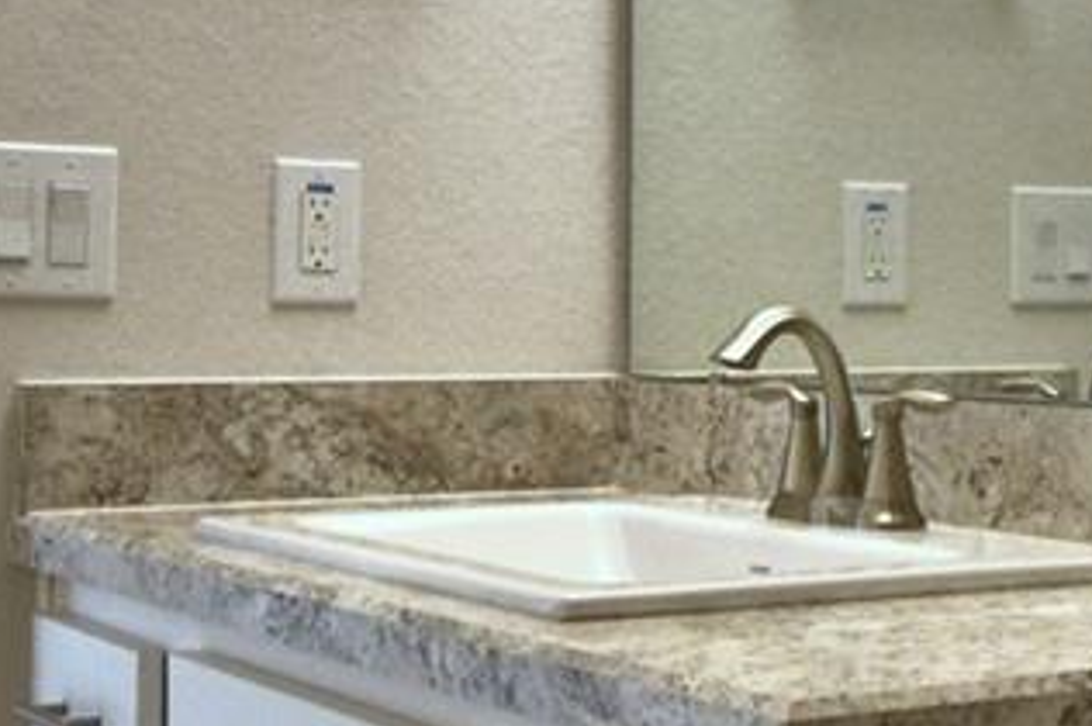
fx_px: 2303
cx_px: 864
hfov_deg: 26.2
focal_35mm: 76
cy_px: 308
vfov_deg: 17.9
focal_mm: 10
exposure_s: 1/80
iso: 400
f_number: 4.5
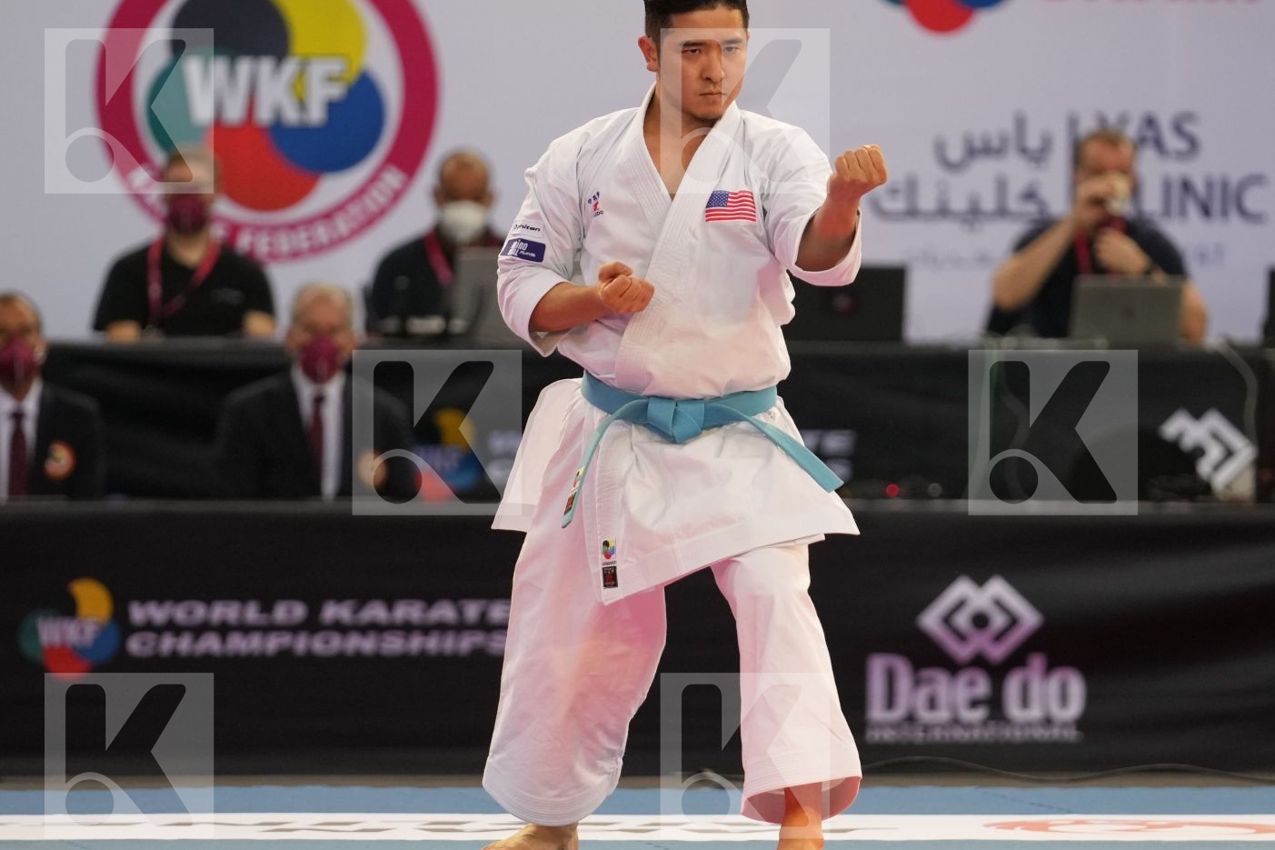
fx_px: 13491
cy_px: 433
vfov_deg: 3.6
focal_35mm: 381
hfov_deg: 5.4
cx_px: 745
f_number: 2.8
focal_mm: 198
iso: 1250
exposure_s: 1/500
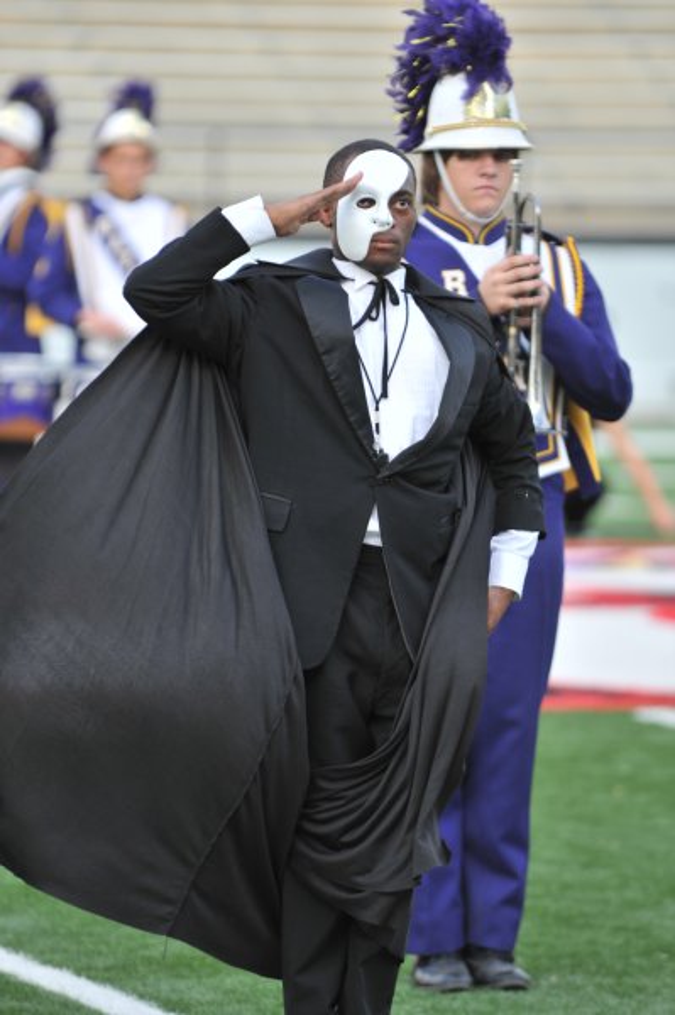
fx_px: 8451
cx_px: 338
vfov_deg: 6.9
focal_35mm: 300
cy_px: 508
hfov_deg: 4.6
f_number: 2.8
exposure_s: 1/500
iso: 200
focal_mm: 200
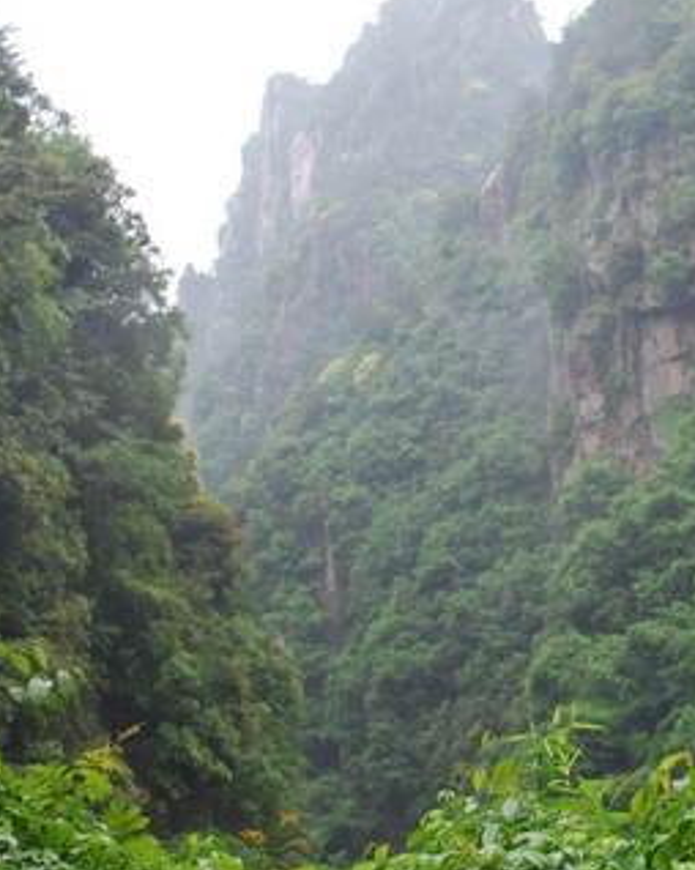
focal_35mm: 71
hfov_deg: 21.4
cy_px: 360
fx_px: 1827
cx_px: 503
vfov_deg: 26.7
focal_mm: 20
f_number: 3.8
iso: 200
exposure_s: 1/50
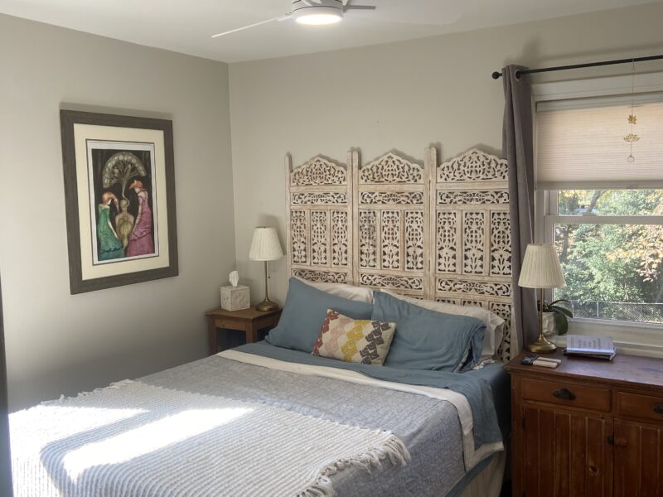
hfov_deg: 67.3
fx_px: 498
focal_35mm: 26
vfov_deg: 53.1
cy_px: 248
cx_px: 332
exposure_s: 1/122
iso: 40
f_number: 1.8
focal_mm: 4.25
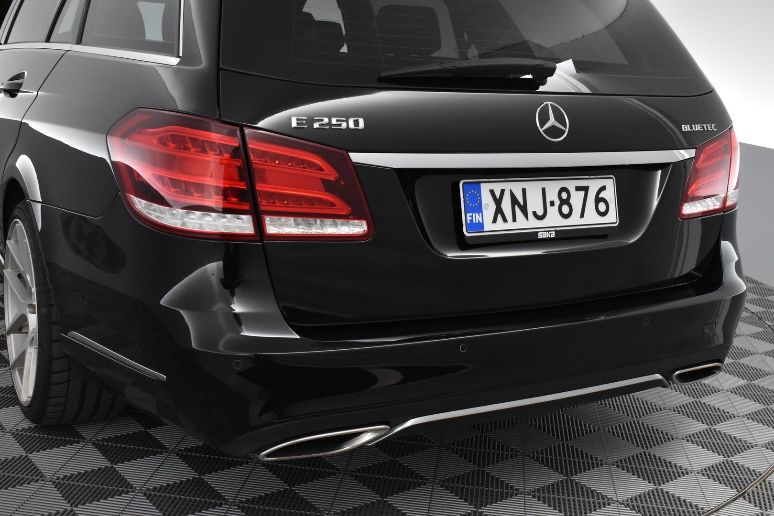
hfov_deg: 45.0
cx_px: 387
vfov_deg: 30.9
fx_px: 935
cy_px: 258
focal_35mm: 44
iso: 3200
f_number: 6.3
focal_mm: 29
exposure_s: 1/160
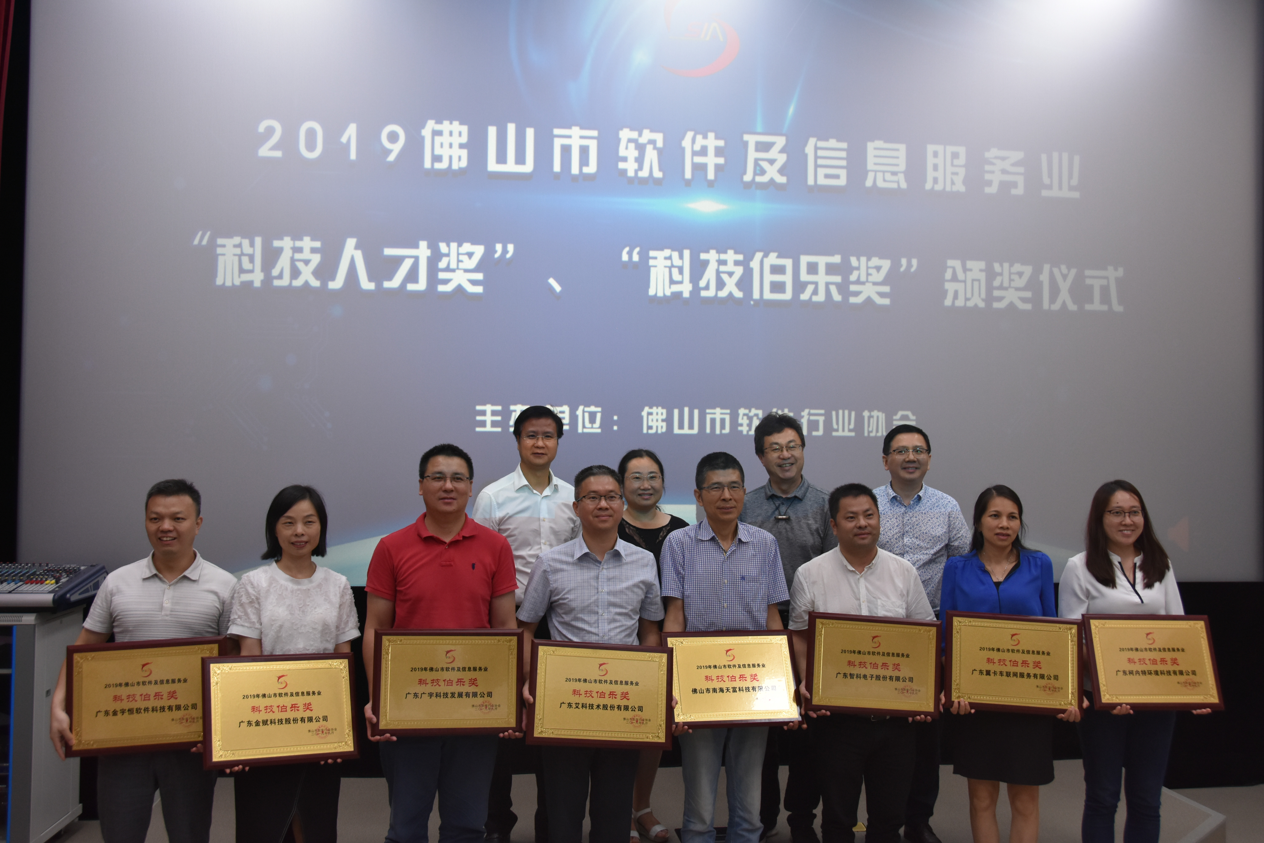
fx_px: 1159
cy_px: 422
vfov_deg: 40.0
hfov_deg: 57.2
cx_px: 632
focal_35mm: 33
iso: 800
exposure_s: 1/100
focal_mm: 22
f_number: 5
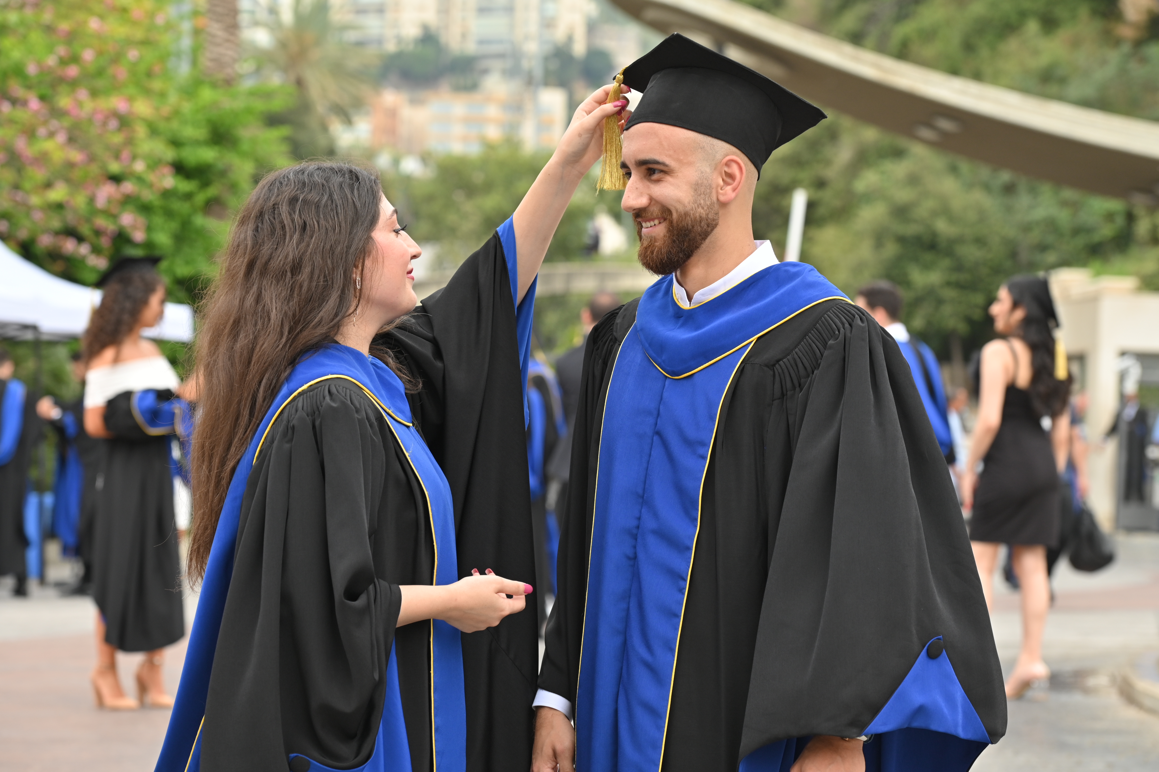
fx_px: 3733
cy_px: 386
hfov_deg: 17.6
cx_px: 580
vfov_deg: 11.8
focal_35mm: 116
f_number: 5.6
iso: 320
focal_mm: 116
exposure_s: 1/500
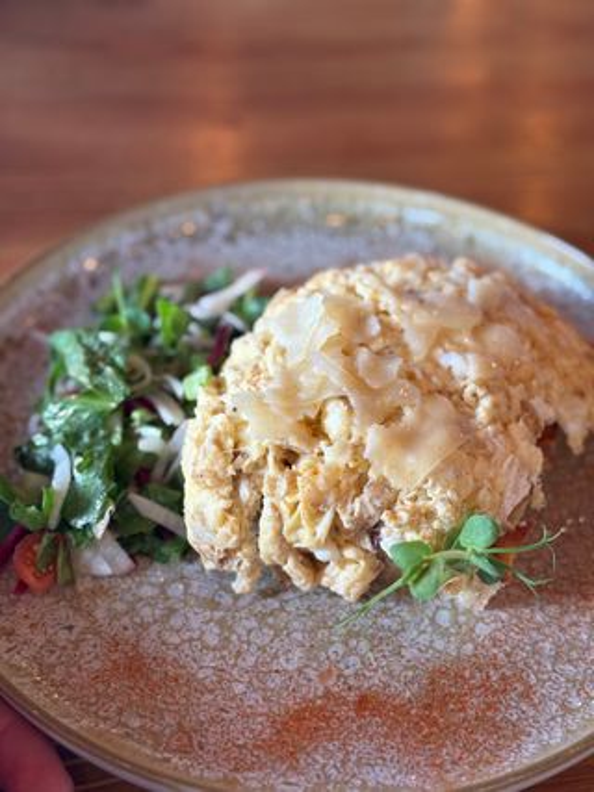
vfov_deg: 39.7
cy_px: 396
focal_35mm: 48
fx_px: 1099
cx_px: 297
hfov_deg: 30.3
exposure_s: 1/50
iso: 64
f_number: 1.78
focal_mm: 6.76
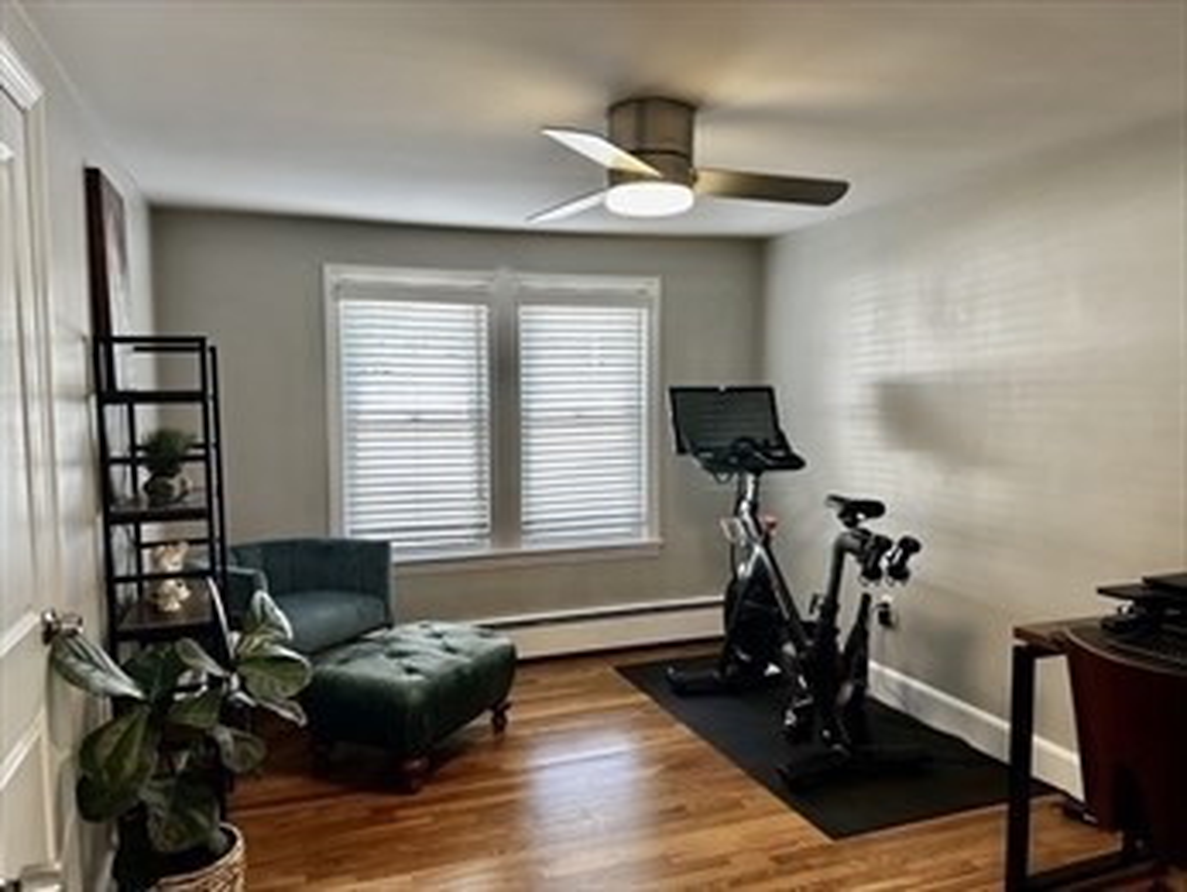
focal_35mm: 26
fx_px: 892
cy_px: 446
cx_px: 594
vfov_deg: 53.1
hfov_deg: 67.3
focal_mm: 5.7
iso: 125
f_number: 1.5
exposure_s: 1/120
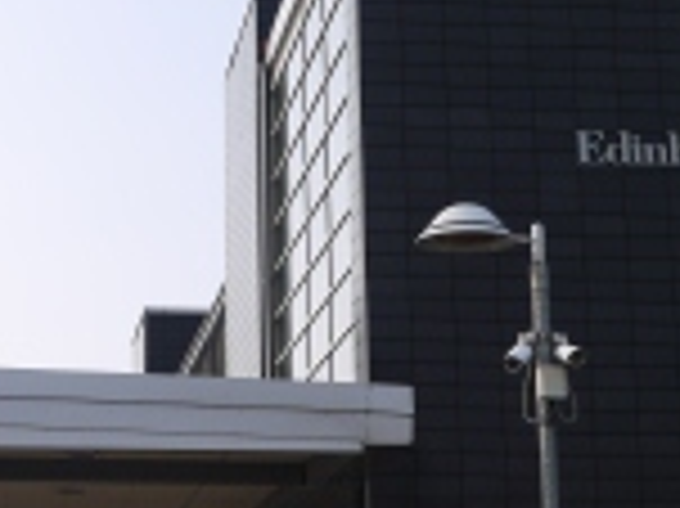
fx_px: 1982
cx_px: 117
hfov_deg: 19.2
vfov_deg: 14.6
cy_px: 333
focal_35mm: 101
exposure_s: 1/320
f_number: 7.1
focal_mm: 17
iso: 160
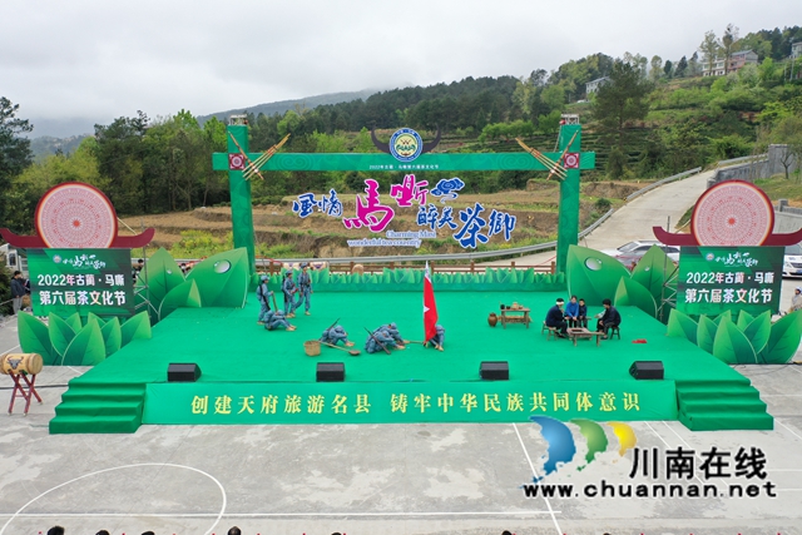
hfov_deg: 65.5
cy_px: 268
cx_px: 401
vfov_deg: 46.4
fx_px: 624
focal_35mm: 28
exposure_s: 1/400
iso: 100
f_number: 2.8
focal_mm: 10.26
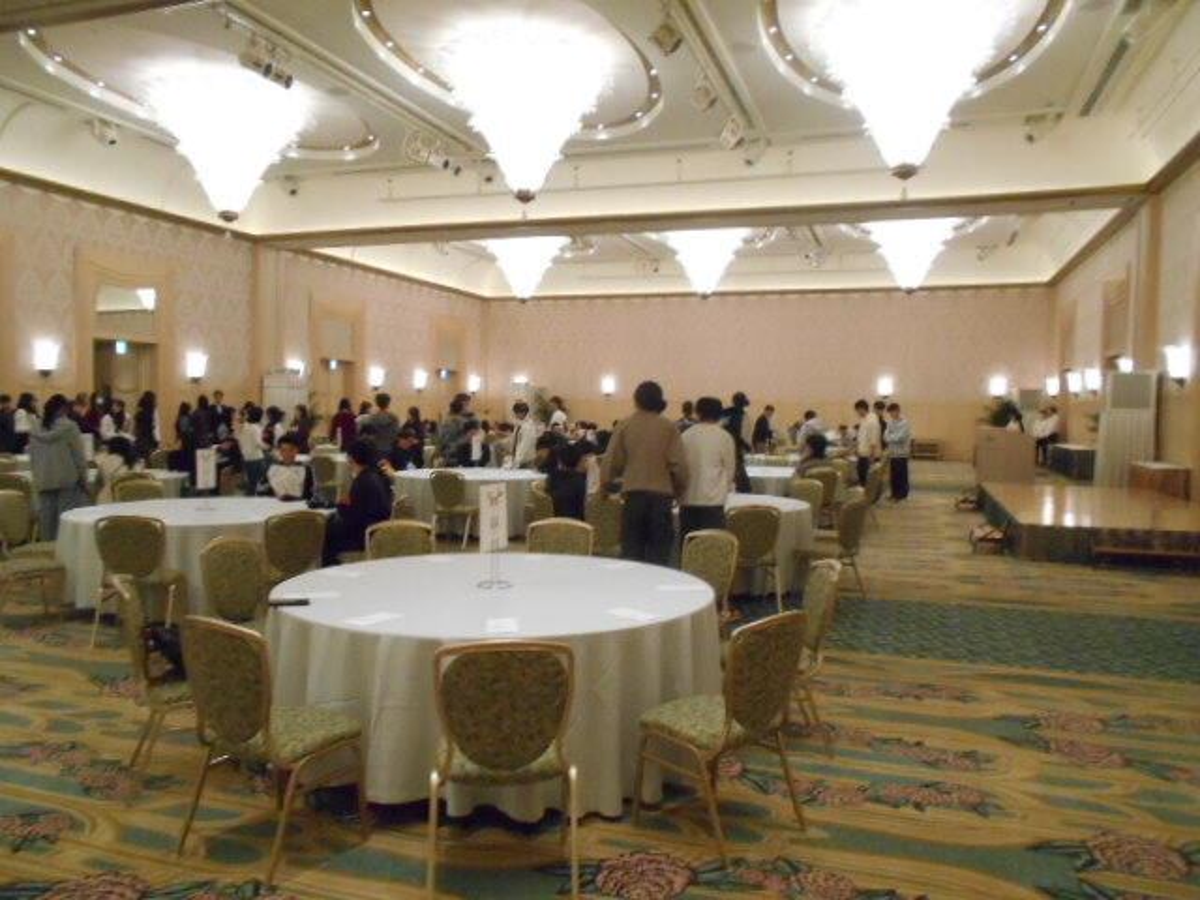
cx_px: 600
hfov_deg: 67.3
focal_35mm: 26
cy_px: 450
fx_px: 901
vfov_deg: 53.1
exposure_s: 1/80
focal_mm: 4.6
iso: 800
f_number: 3.2
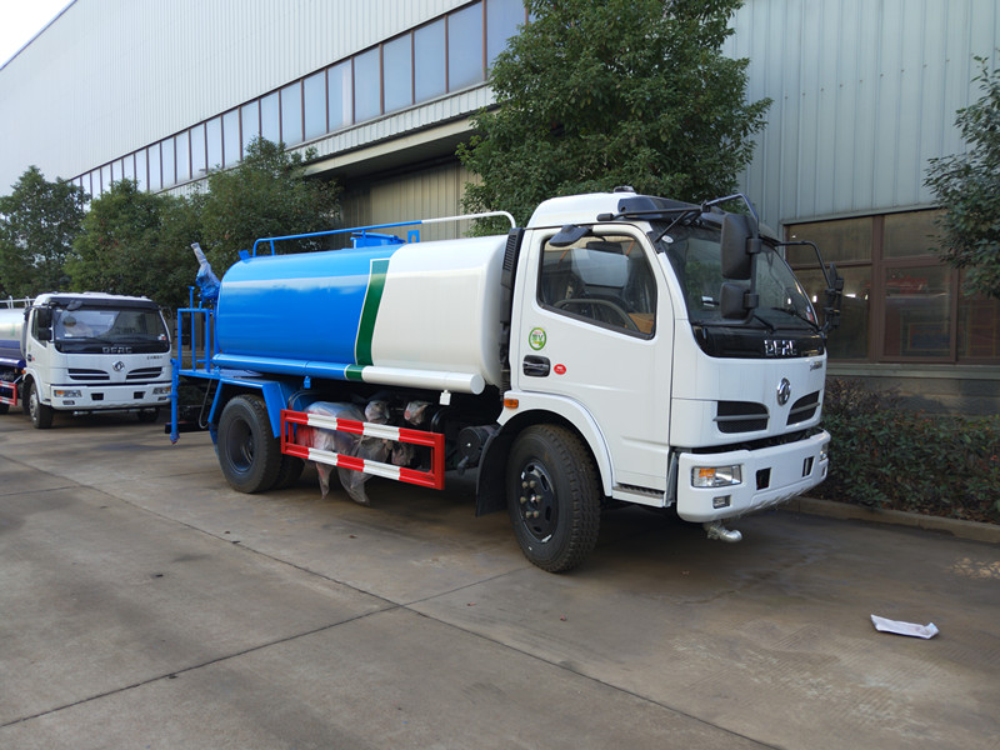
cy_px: 375
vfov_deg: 54.9
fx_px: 722
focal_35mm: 25
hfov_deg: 69.4
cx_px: 500
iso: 106
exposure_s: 1/199
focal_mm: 4.28
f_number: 1.7
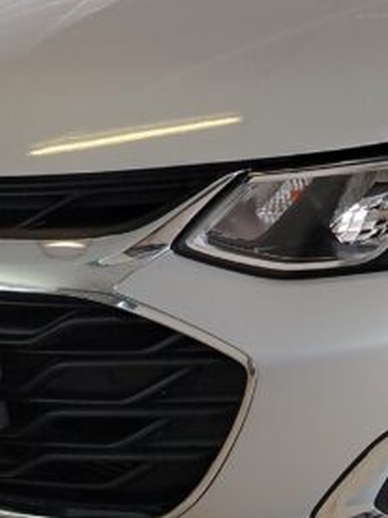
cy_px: 276
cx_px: 480
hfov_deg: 15.9
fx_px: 1330
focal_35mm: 89
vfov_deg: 22.0
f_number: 1.75
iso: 233
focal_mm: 5.25
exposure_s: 1/100
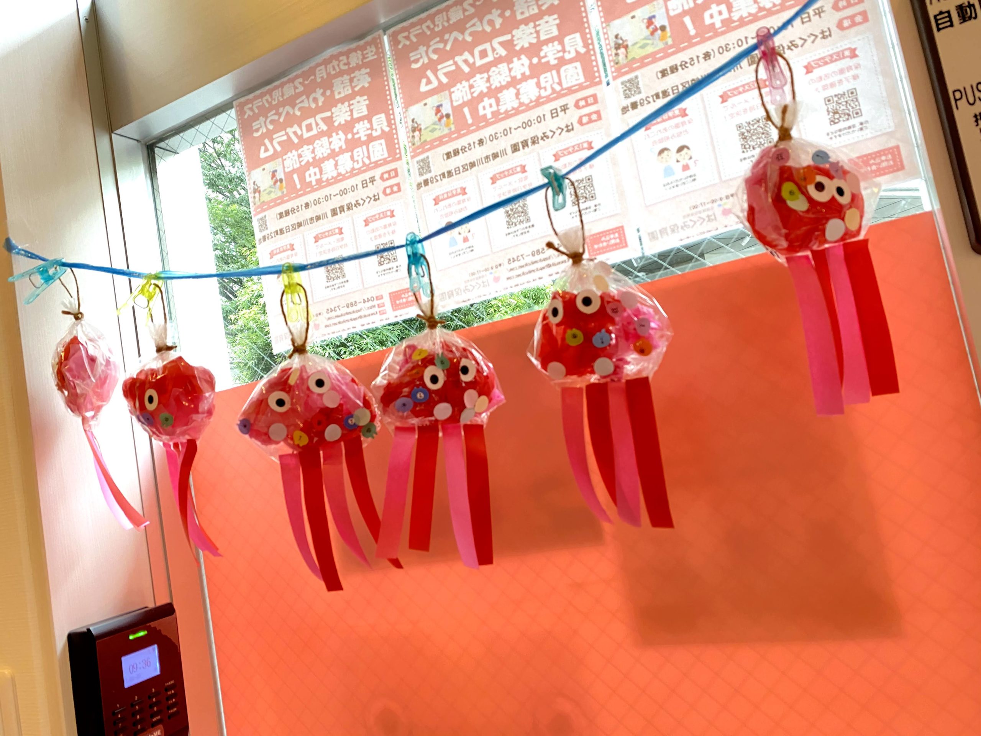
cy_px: 368
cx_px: 490
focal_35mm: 26
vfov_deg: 53.1
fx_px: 737
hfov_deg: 67.3
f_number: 1.8
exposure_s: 1/50
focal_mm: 4.25
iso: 160
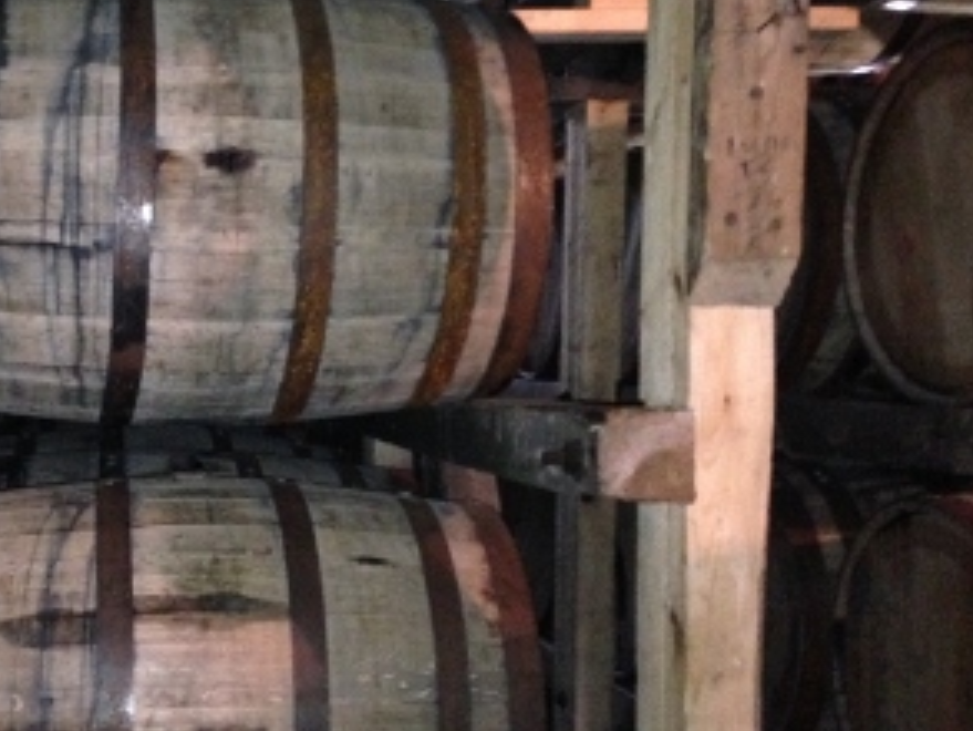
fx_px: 1518
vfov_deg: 27.1
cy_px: 366
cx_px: 209
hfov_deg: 34.5
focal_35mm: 54
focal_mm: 4.12
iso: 640
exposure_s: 1/16
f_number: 2.4
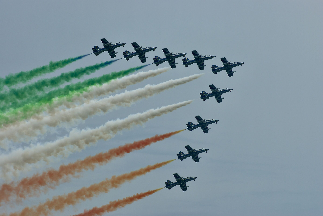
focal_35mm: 240
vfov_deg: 5.7
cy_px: 108
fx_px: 2153
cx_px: 162
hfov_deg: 8.6
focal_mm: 160
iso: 100
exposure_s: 1/400
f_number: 8
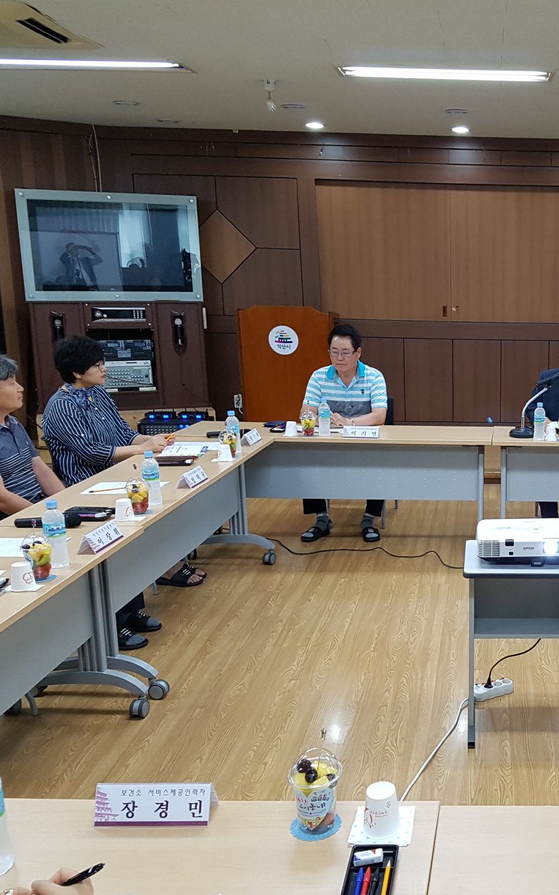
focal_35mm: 37
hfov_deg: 32.3
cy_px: 446
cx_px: 531
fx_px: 902
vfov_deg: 52.8
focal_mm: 4.2
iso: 160
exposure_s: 1/60
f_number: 1.7
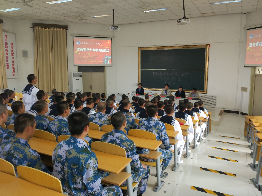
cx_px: 131
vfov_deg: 49.7
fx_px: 212
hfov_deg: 63.4
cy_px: 98
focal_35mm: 28
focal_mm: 4.26
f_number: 2
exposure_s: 1/33
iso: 189
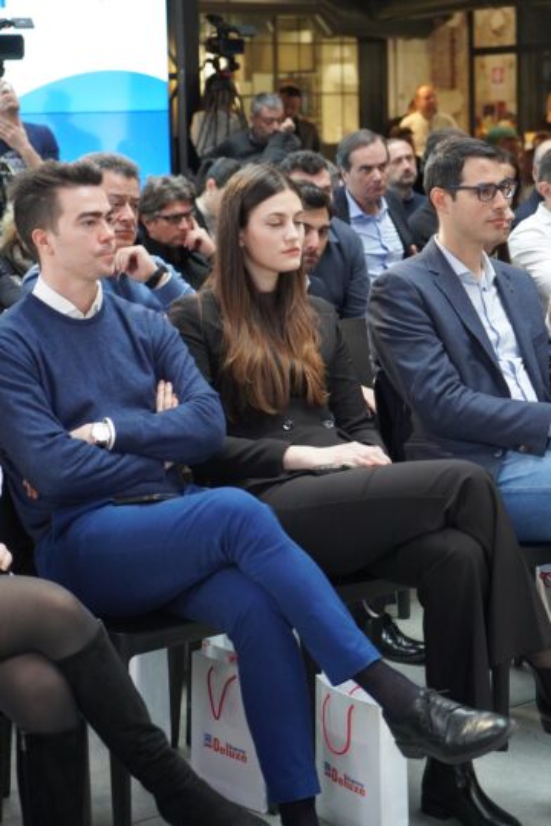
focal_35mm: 70
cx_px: 276
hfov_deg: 19.5
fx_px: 1607
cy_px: 413
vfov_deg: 28.8
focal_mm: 70
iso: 8000
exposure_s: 1/160
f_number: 4
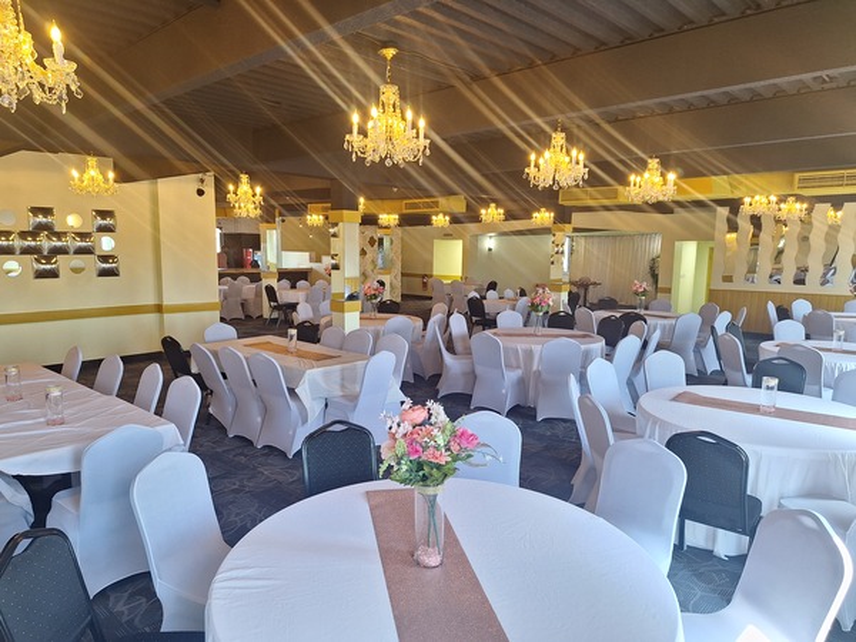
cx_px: 428
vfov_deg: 58.9
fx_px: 569
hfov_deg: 73.9
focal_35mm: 23
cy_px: 321
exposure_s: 1/60
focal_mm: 5.54
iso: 50
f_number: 1.8
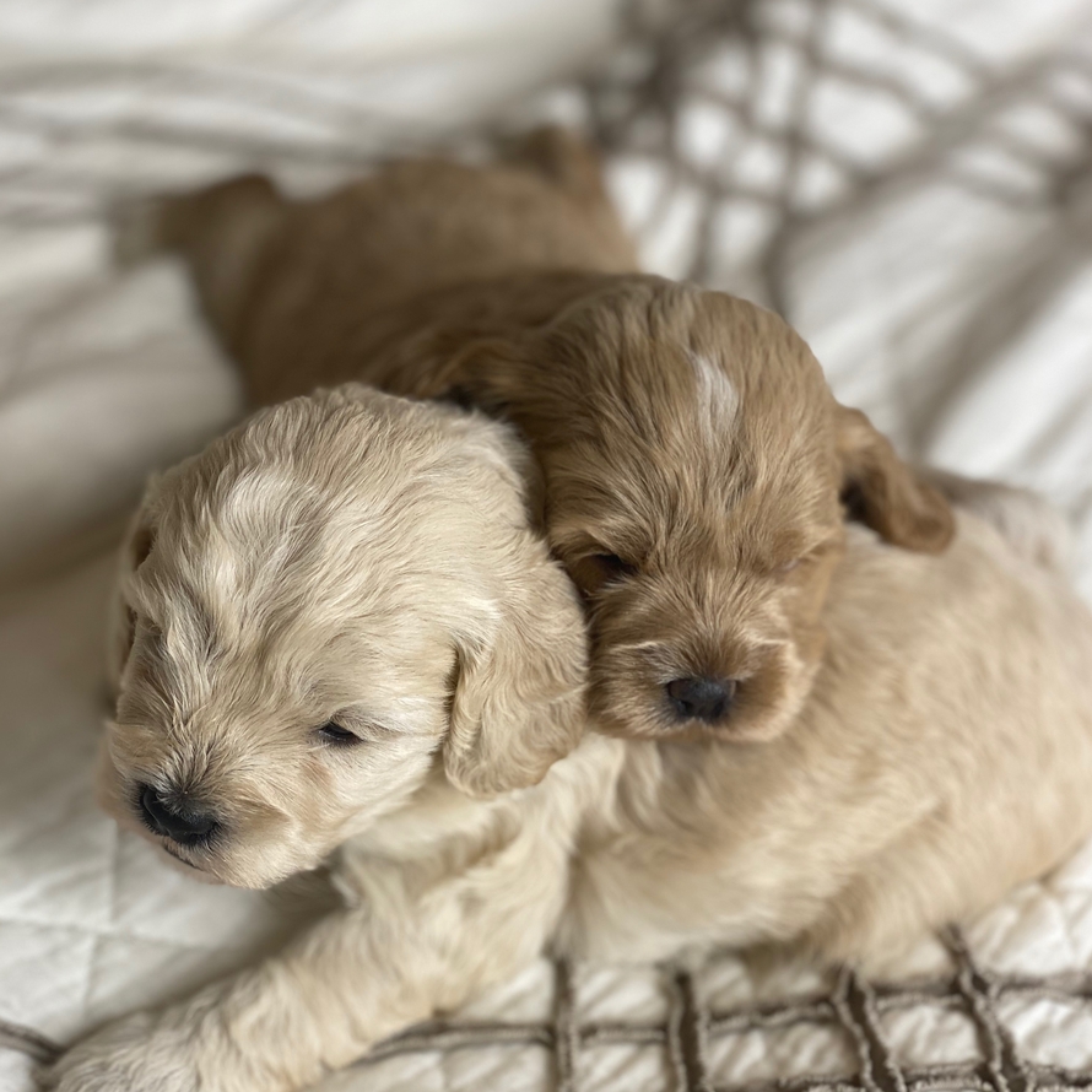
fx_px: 2213
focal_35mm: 62
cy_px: 650
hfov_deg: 27.7
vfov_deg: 27.7
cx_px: 547
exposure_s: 1/175
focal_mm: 6
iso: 20
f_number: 2
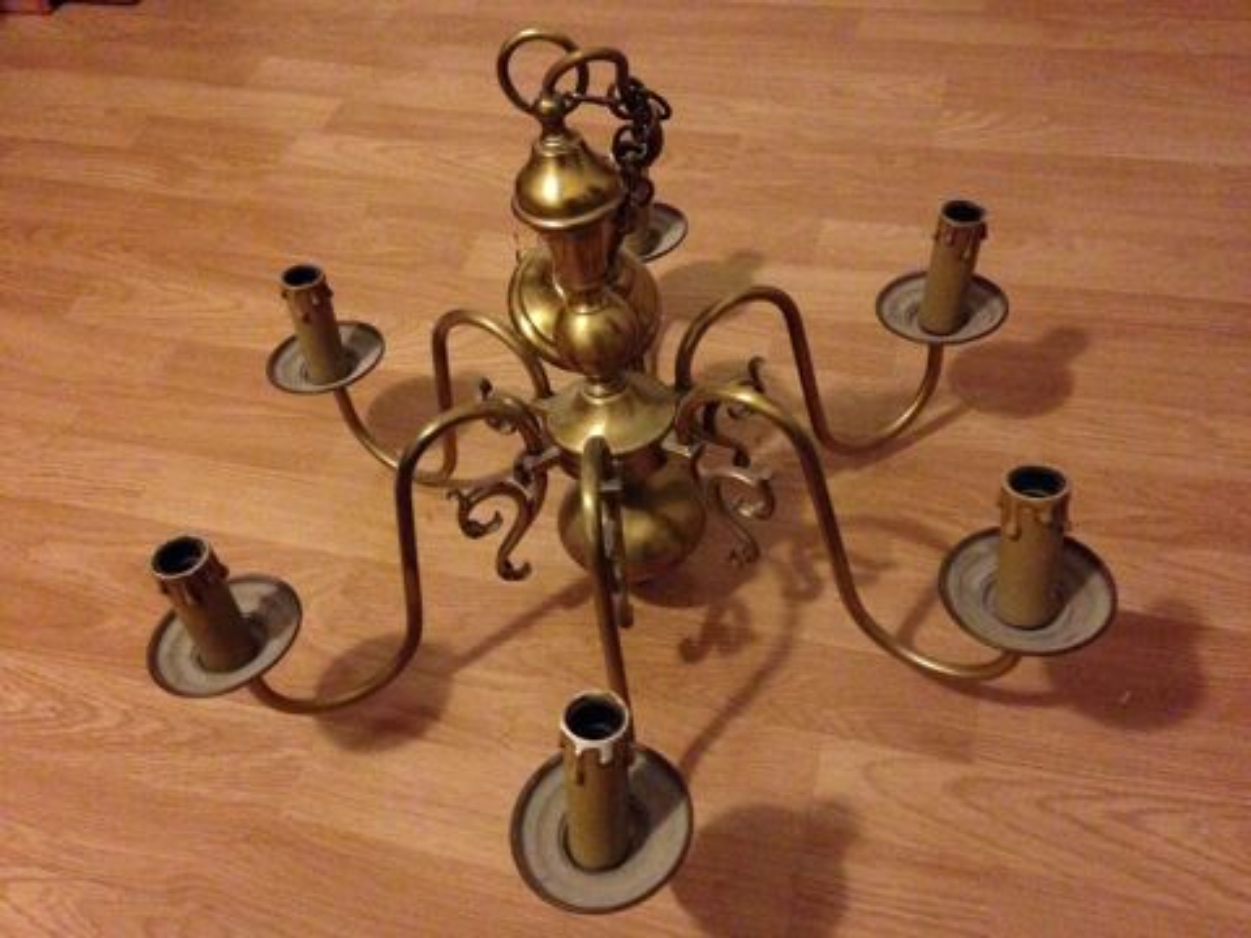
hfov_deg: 55.4
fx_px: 1193
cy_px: 469
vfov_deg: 42.9
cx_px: 626
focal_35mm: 33
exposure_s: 1/15
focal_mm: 4.12
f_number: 2.4
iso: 800
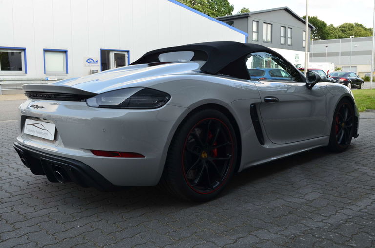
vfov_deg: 39.8
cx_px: 188
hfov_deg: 57.3
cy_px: 124
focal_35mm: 33
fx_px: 343
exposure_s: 1/60
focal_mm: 22
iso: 280
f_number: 10
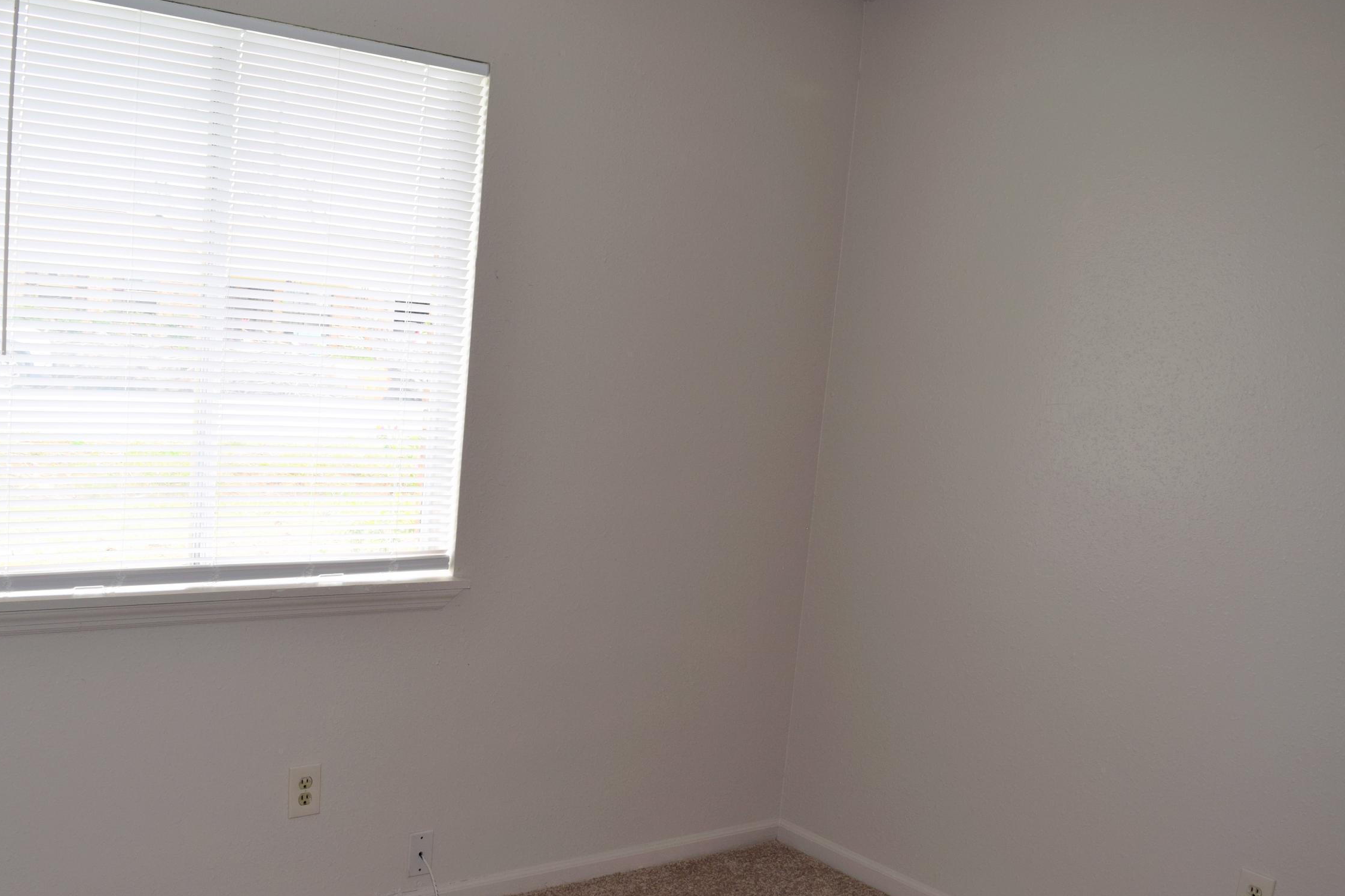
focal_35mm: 36
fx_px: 1345
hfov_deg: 52.9
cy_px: 533
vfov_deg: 36.7
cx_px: 563
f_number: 5.6
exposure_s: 1/125
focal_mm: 18
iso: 220
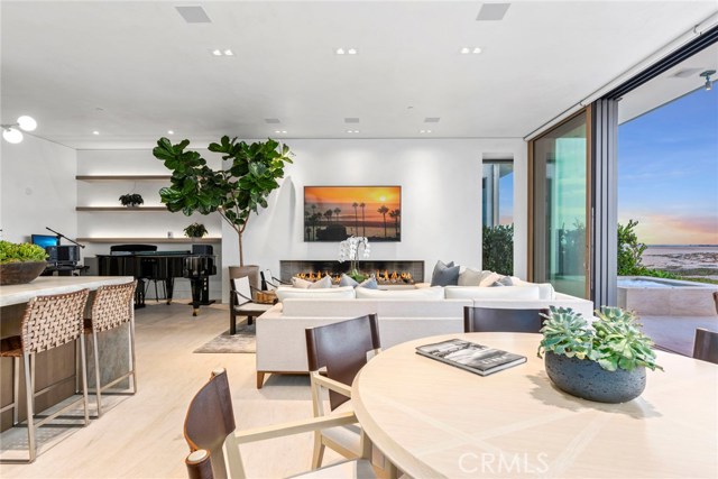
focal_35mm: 17
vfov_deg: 70.5
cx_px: 359
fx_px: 339
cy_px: 240
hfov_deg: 93.3
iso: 200
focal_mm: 17
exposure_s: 1/8
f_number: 8
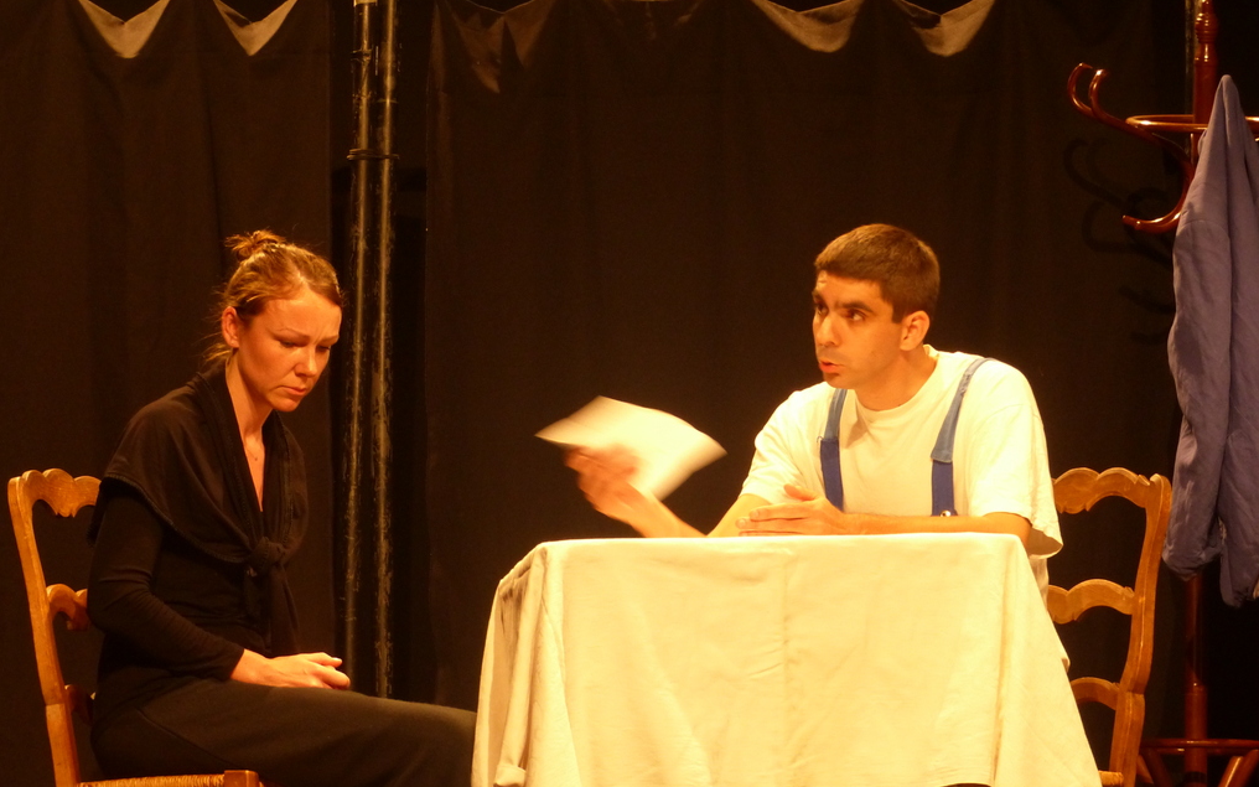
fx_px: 5936
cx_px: 632
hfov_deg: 12.1
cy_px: 419
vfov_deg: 7.6
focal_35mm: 173
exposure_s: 1/20
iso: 400
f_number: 4
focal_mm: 29.2
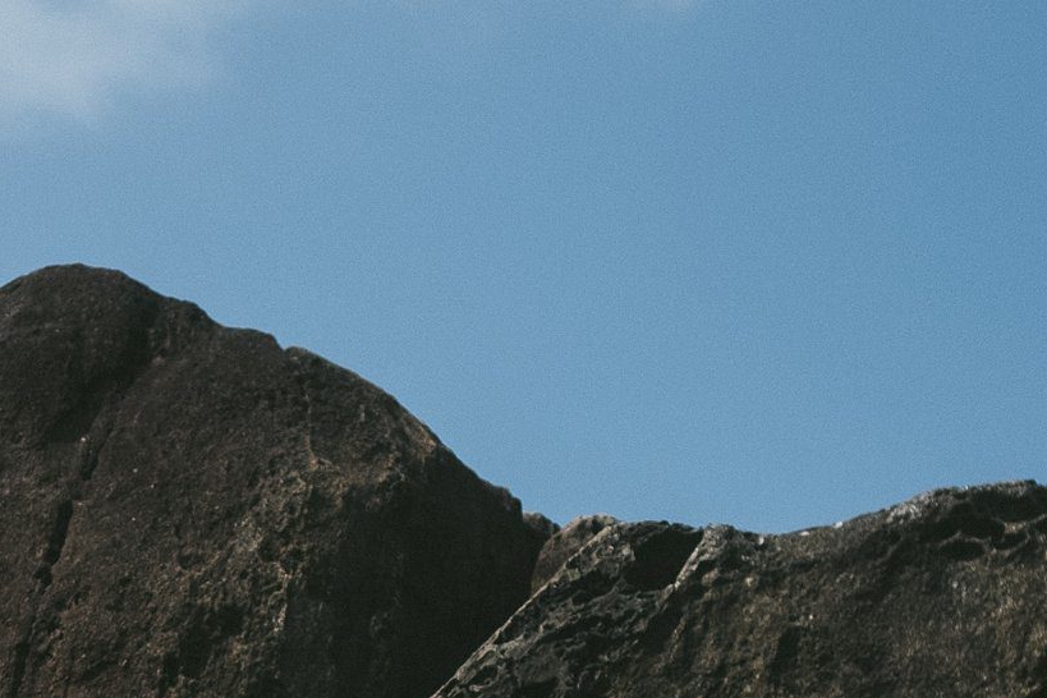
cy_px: 1053
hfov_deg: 16.2
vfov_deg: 10.5
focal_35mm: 126
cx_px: 242
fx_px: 3664
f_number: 2.5
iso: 200
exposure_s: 1/8000
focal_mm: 23
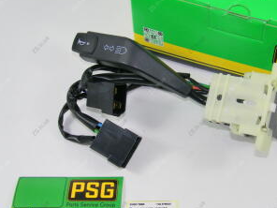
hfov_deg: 28.7
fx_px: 536
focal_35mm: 67
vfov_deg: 21.9
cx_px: 188
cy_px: 96
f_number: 3.9
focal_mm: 8.1
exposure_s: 1/125
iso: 80
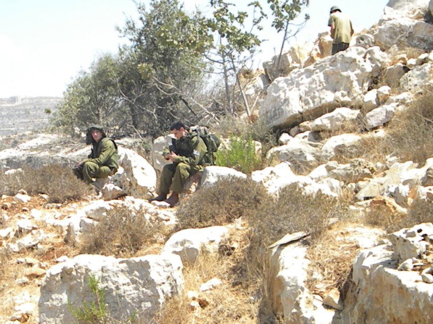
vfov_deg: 20.4
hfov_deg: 26.9
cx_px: 159
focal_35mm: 72
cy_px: 200
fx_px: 901
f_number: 8.2
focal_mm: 10.1
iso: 720
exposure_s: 1/1000
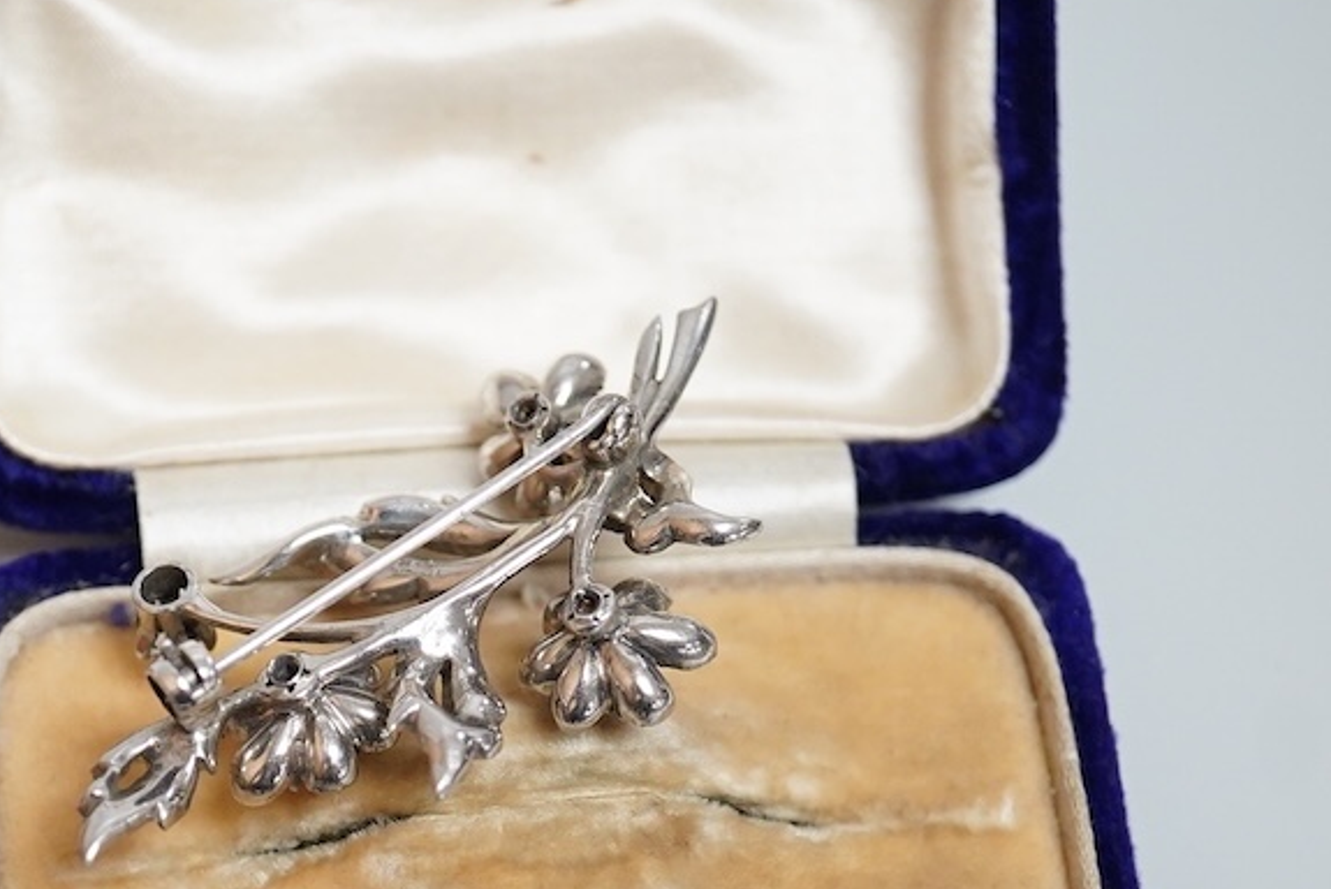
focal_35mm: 88
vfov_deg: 15.4
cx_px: 358
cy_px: 722
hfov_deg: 22.9
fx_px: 3255
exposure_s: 1/320
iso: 2500
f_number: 5
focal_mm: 30
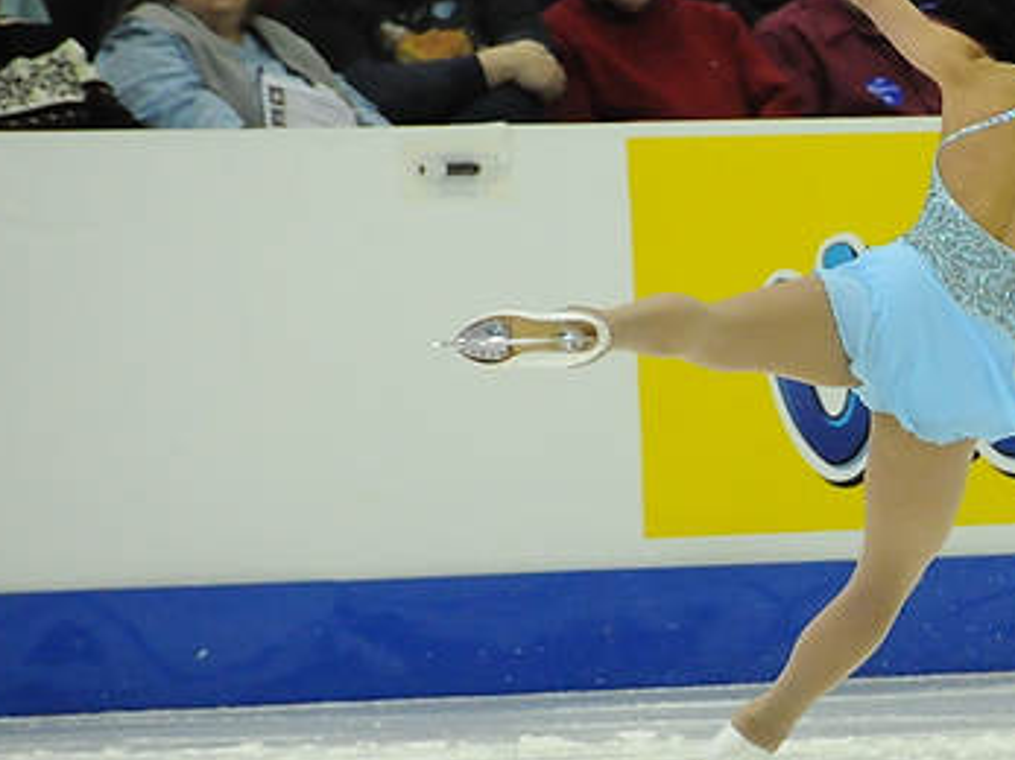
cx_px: 1012
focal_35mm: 664
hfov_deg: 3.0
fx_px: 19463
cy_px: 390
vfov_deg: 2.2
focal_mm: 200
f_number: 5.6
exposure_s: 1/800
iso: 3200
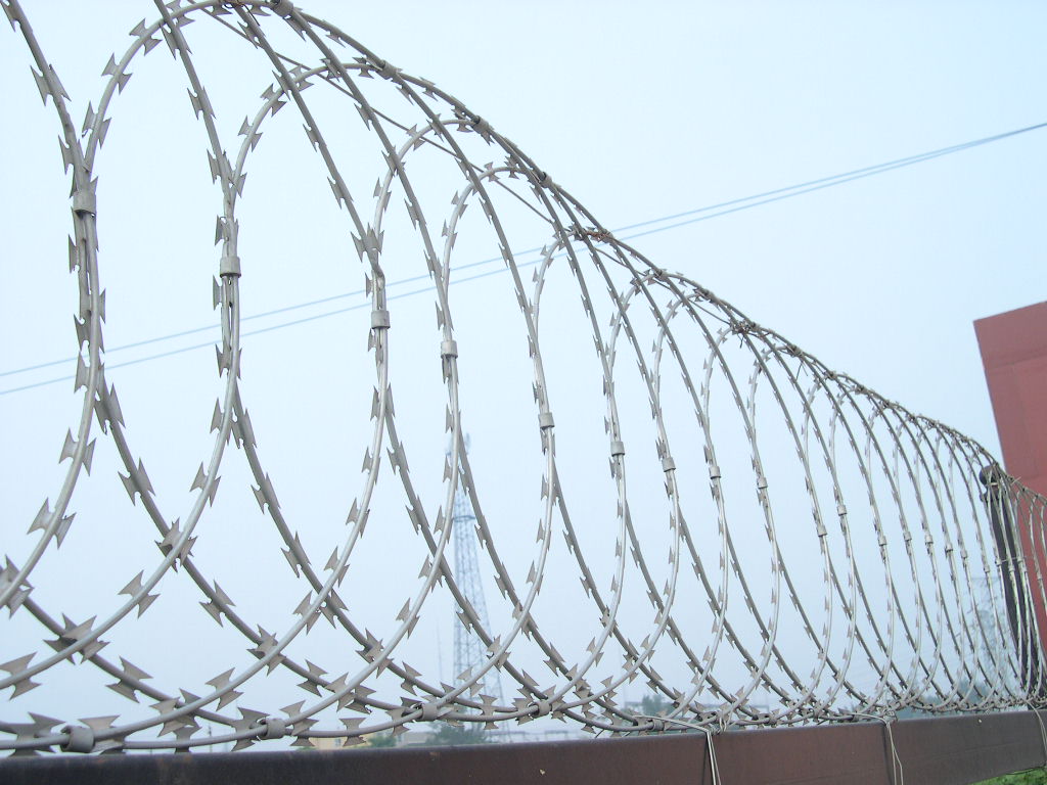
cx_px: 524
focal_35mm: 38
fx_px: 1149
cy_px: 392
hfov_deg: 49.0
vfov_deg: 37.7
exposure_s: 1/125
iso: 100
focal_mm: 8
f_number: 7.6
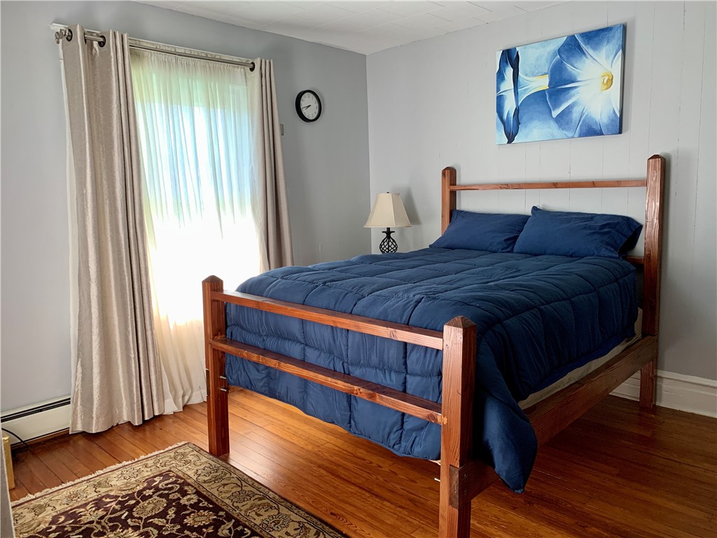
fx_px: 539
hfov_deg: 67.3
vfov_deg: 53.1
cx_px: 358
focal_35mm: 26
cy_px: 269
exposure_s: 1/60
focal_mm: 4.25
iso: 125
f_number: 1.8
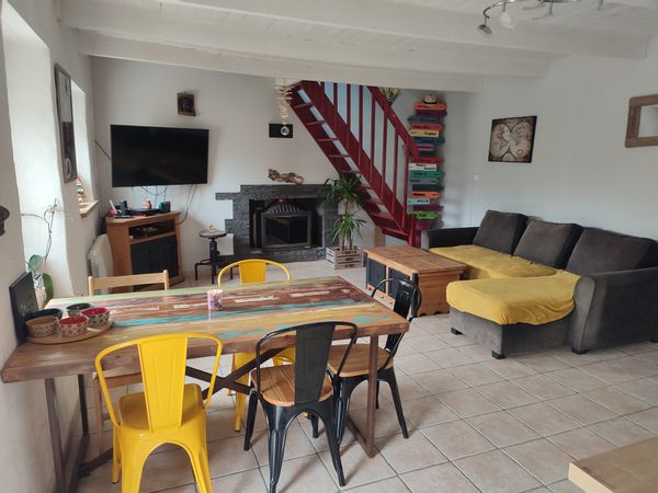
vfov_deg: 54.9
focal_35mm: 25
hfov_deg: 69.4
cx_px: 329
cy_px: 246
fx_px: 475
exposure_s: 1/33
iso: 278
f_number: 1.9
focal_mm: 6.04
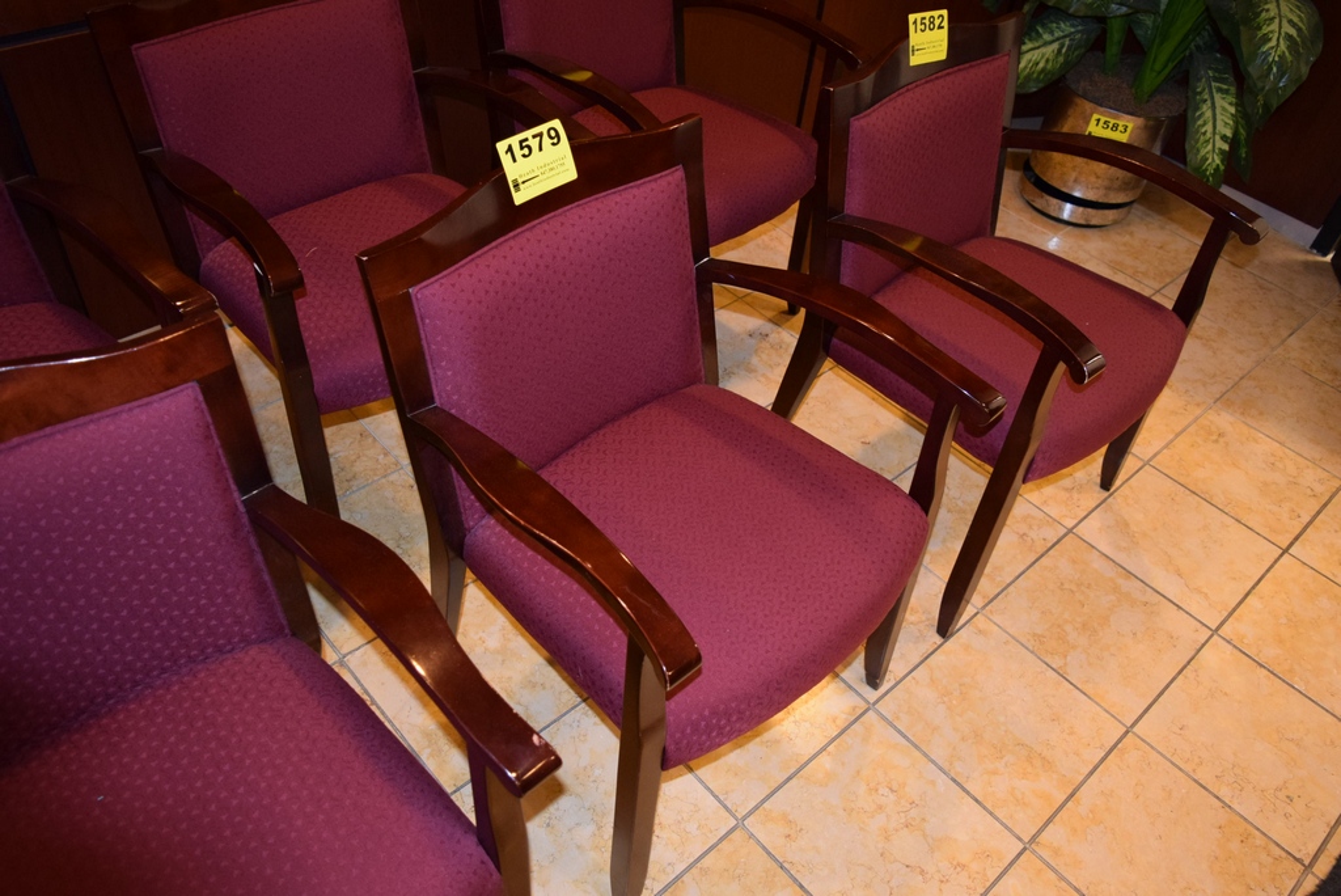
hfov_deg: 67.4
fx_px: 1006
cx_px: 670
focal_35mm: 27
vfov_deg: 48.0
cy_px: 448
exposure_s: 1/60
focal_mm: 18
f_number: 3.5
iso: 1400
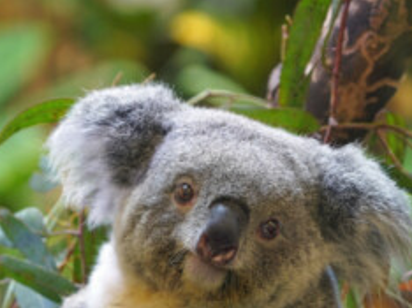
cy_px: 205
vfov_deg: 3.6
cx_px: 169
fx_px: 4851
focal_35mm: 408
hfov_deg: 4.9
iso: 800
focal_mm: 248
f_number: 6.3
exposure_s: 1/40
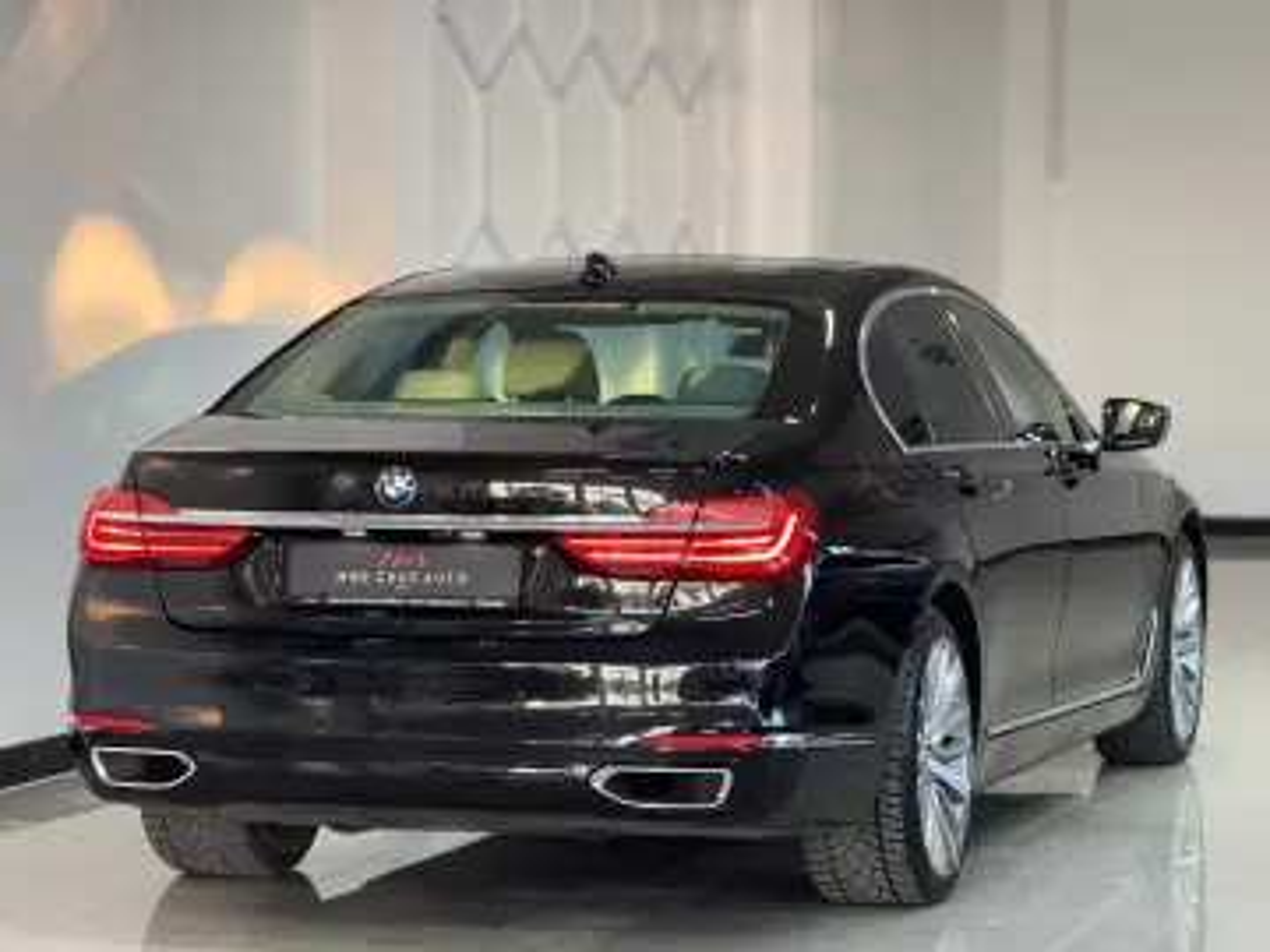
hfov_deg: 16.4
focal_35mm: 120
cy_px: 476
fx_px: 4403
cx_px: 635
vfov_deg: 12.3
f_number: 2.8
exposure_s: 1/66
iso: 500
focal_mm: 15.66
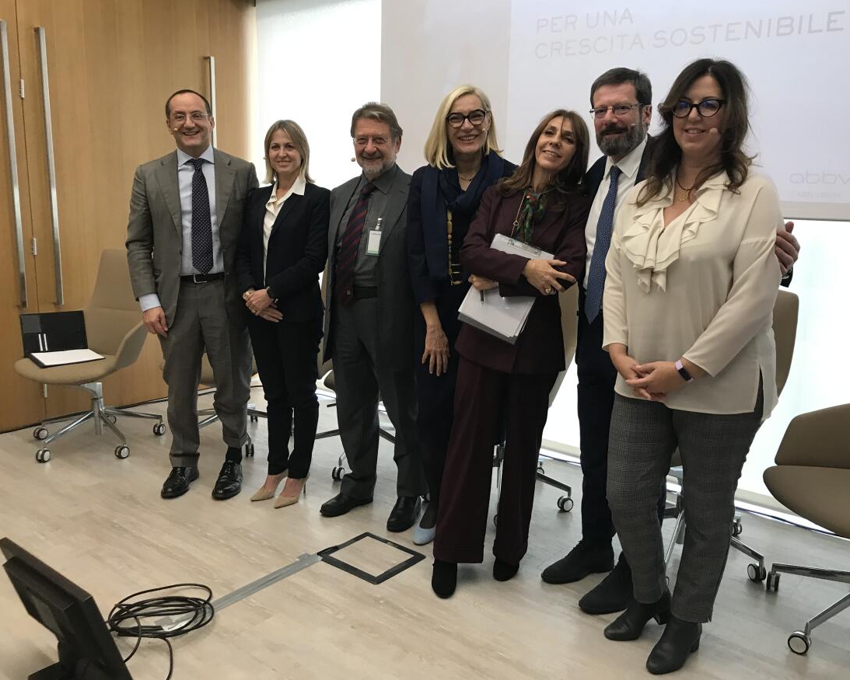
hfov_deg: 58.7
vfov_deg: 48.5
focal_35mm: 30
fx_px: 755
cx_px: 442
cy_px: 336
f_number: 1.8
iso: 32
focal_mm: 3.99
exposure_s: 1/30
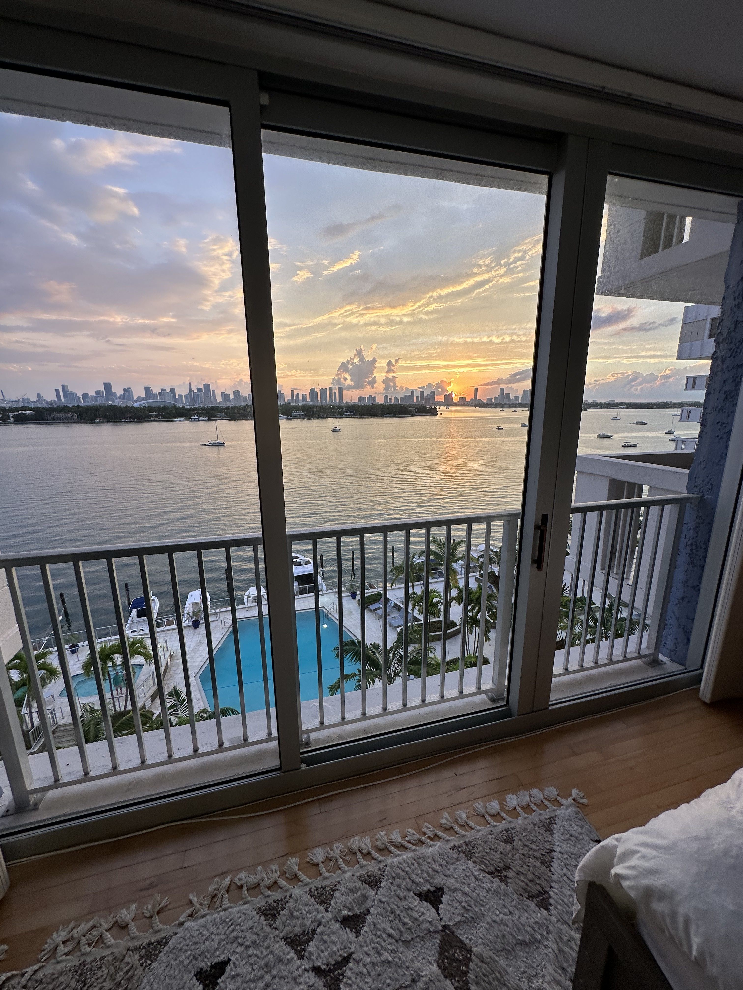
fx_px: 401
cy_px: 495
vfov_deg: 102.1
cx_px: 372
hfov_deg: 85.7
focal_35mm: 14
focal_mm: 2.22
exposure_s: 1/99
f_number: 2.2
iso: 40
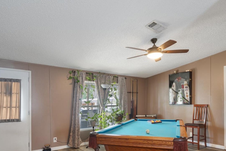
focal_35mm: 25
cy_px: 107
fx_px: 157
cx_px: 131
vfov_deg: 49.8
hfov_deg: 71.1
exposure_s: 8
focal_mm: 17
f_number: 8
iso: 320
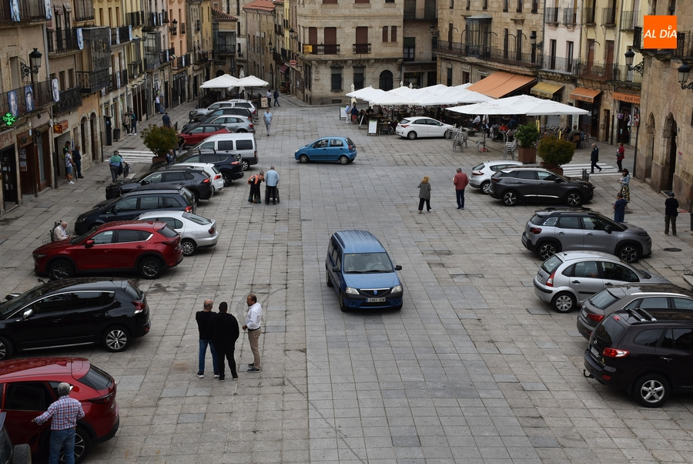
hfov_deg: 37.8
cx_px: 346
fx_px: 1012
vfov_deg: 25.8
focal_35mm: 52
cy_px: 232
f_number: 8
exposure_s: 1/250
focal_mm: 35
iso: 200
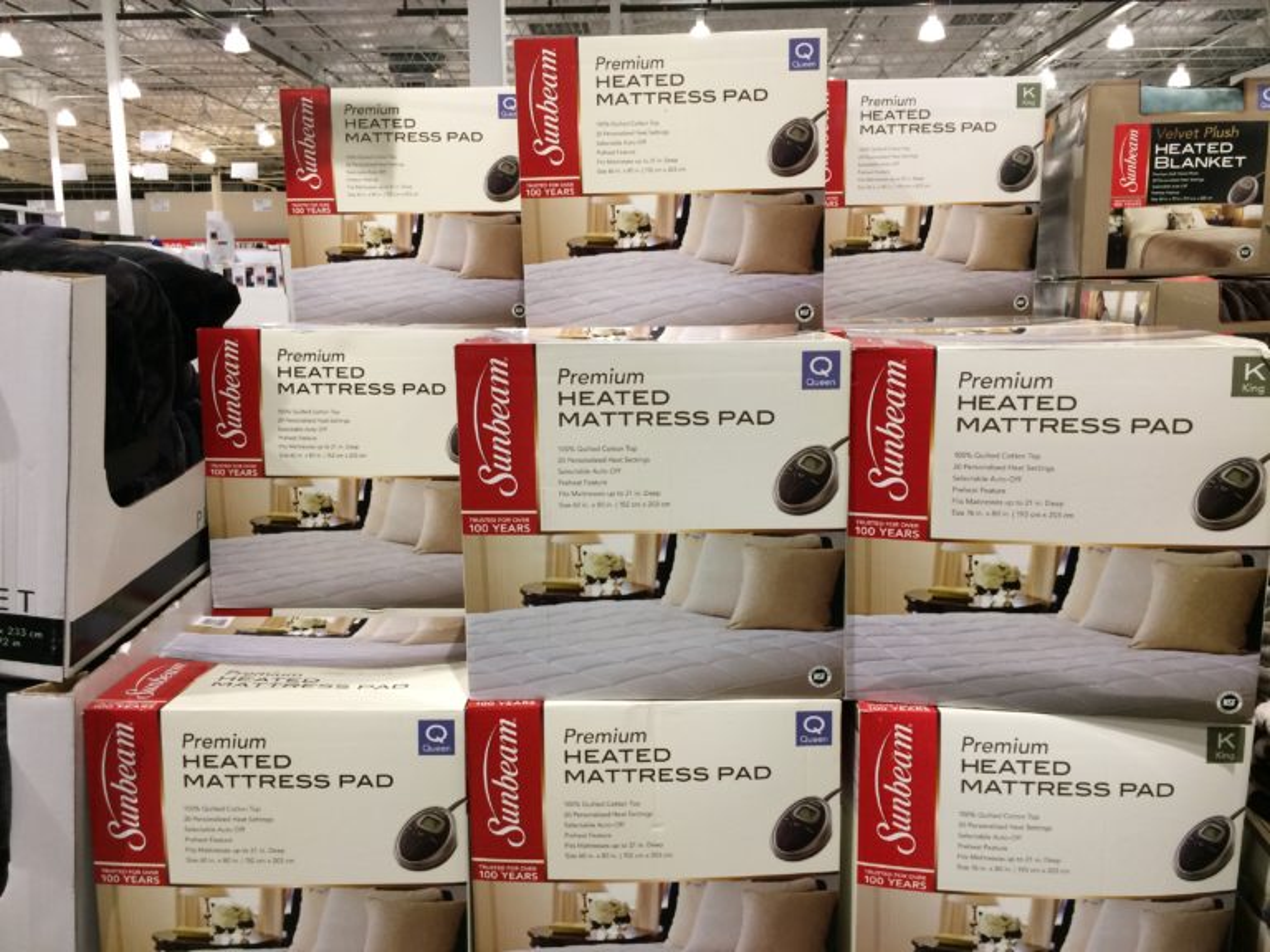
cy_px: 476
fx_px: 1064
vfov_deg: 48.2
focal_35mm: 29
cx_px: 635
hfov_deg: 61.7
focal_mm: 4.15
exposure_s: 1/30
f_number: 2.2
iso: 100
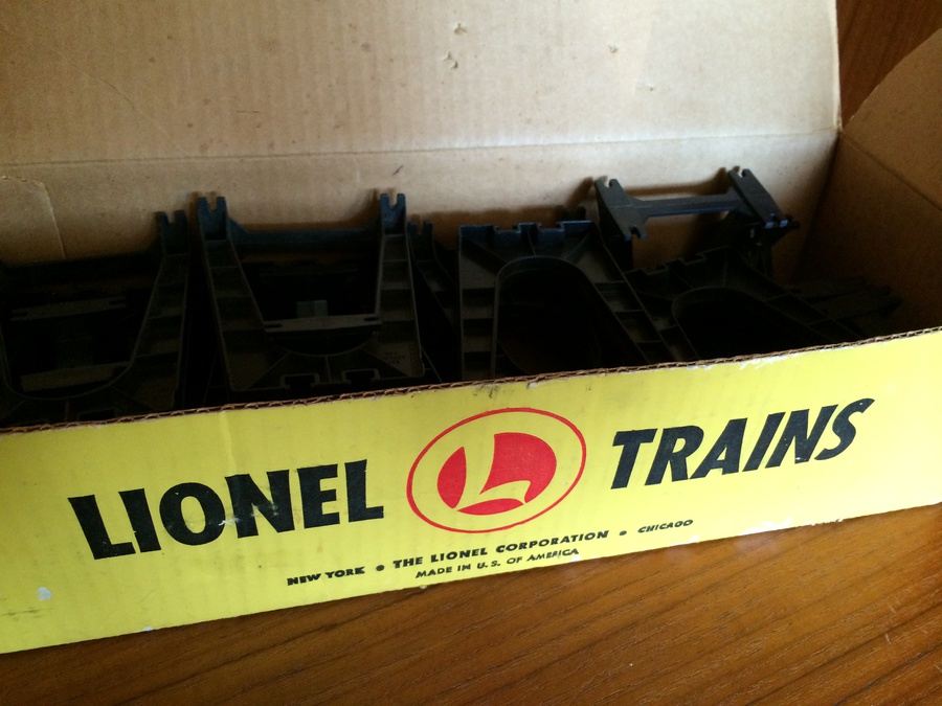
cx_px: 471
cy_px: 353
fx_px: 816
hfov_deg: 60.0
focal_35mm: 30
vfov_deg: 46.8
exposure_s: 1/30
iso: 200
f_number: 2.2
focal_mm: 4.12
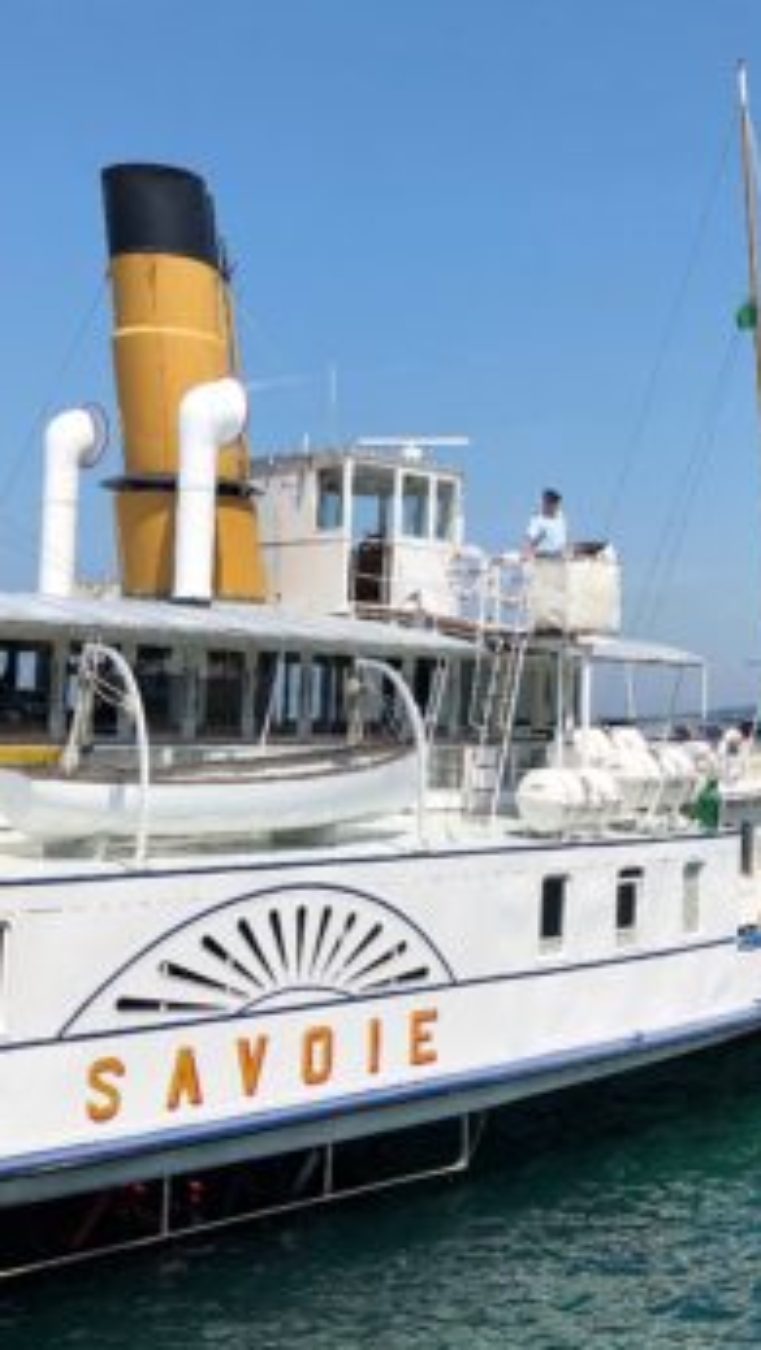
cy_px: 599
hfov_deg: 25.4
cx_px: 468
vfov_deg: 43.6
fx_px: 1684
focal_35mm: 47
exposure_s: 1/3003
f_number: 1.8
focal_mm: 3.99
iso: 20
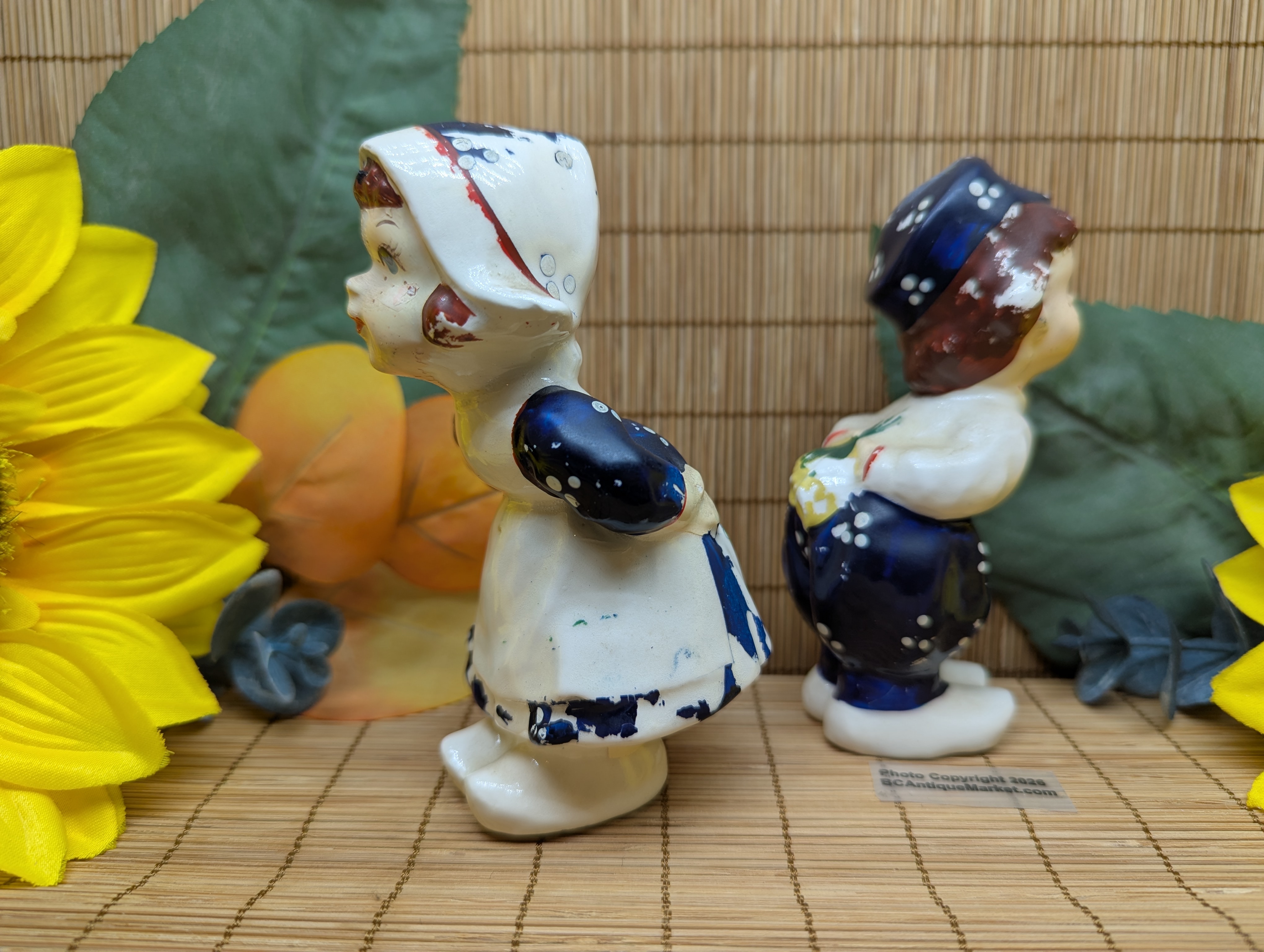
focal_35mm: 24
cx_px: 632
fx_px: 878
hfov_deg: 71.5
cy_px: 476
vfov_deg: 56.9
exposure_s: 1/365
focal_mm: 6.81
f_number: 1.85
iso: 61
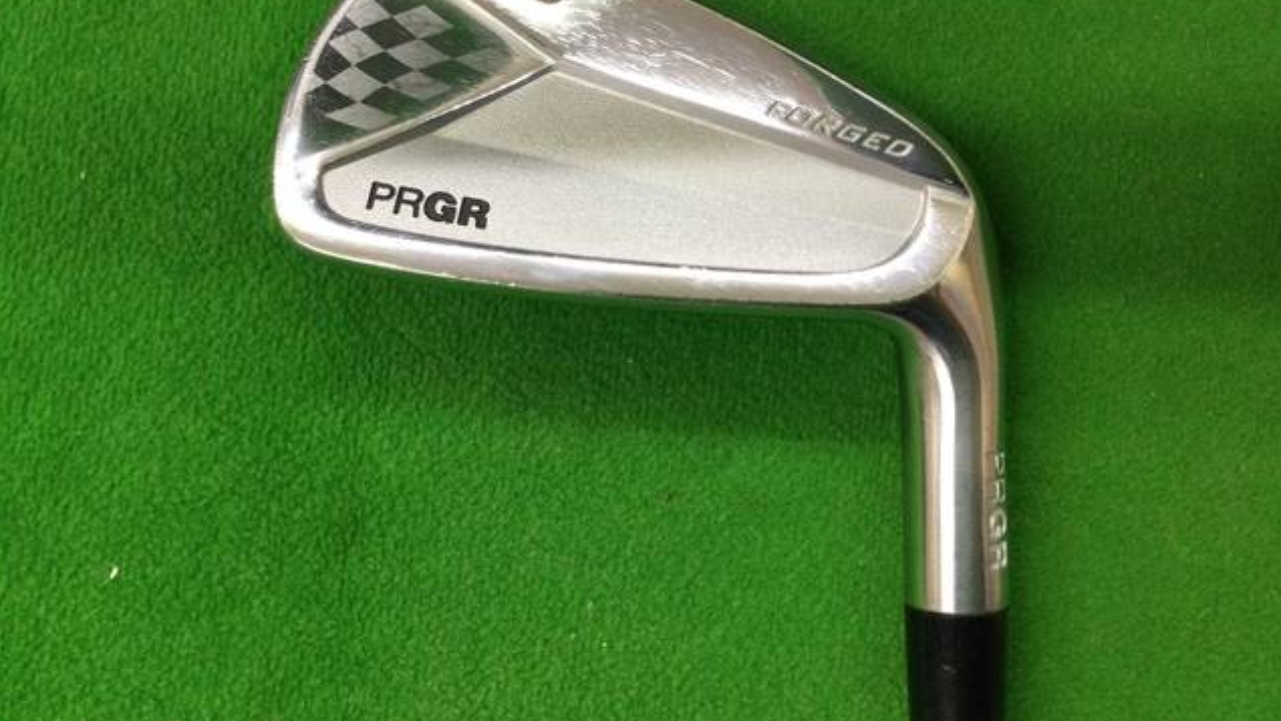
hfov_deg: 58.0
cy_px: 330
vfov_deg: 34.6
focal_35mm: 34
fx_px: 1155
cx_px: 638
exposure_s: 1/30
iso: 64
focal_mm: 3.3
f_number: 2.4
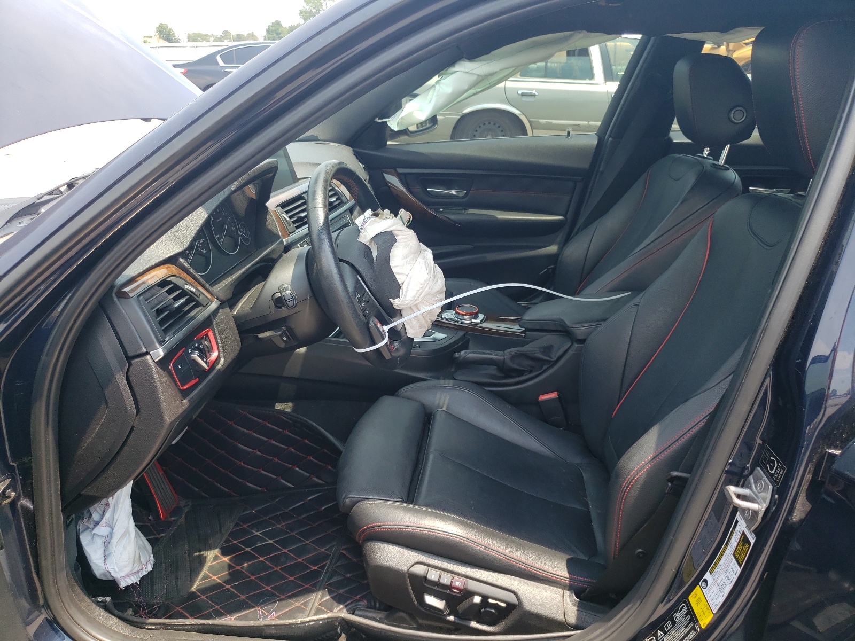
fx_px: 642
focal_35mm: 26
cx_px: 428
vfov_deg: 53.1
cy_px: 320
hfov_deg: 67.3
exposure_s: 1/455
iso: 50
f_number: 1.5
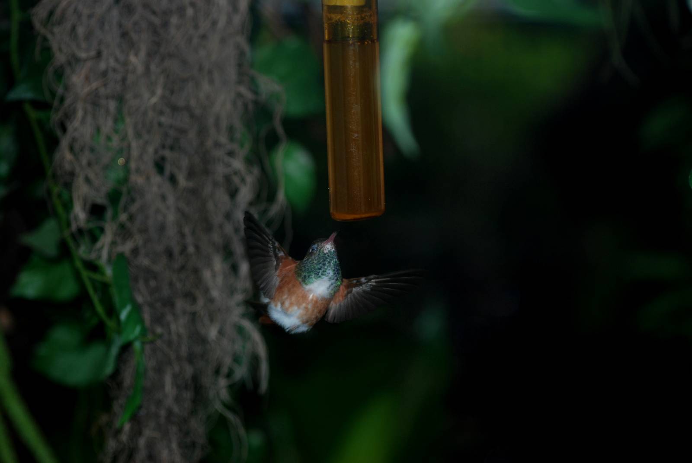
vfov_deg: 6.8
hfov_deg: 10.1
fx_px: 3897
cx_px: 346
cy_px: 232
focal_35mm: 202
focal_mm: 135
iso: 200
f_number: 4.5
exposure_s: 1/60
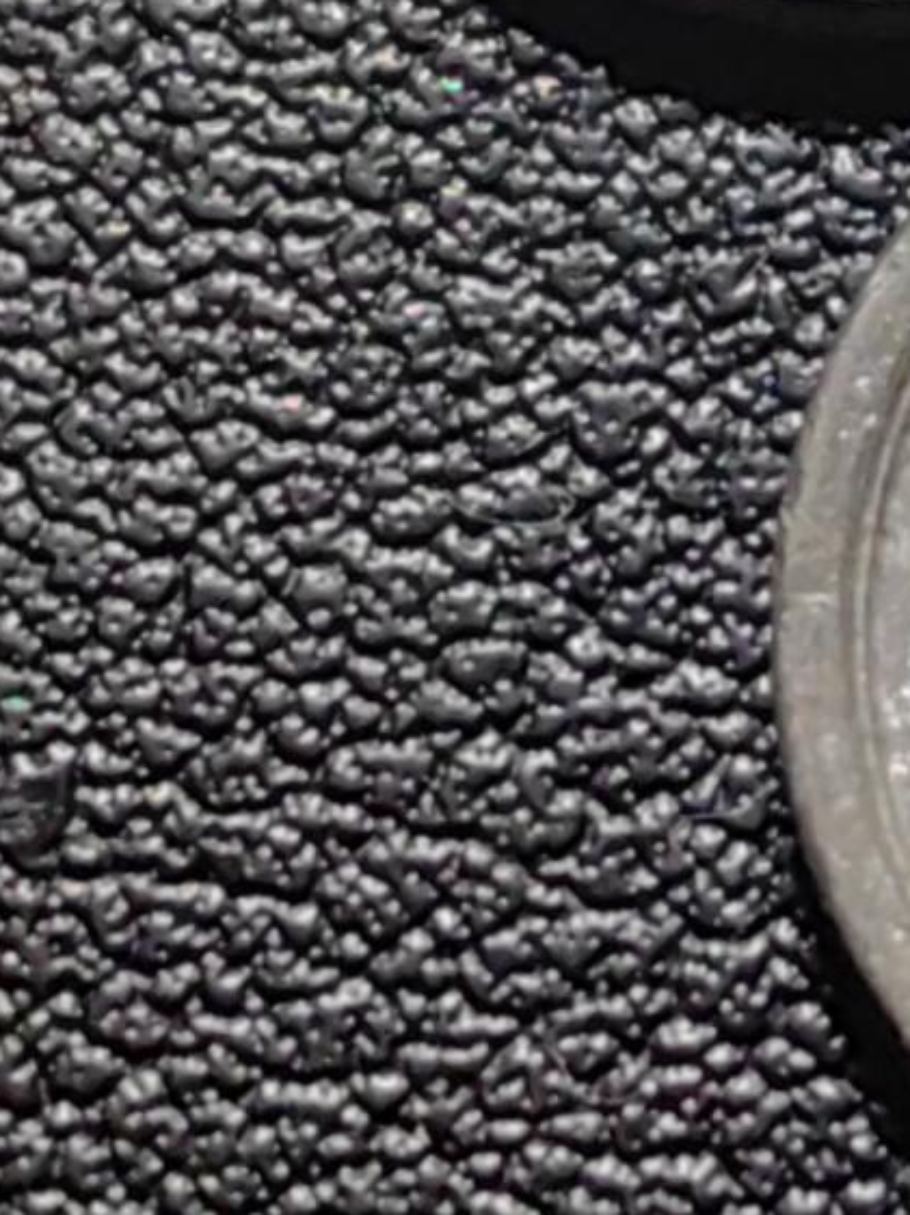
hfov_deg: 5.9
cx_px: 1169
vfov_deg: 7.9
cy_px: 15
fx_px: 8769
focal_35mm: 250
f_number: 2
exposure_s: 1/100
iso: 80
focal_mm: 5.75
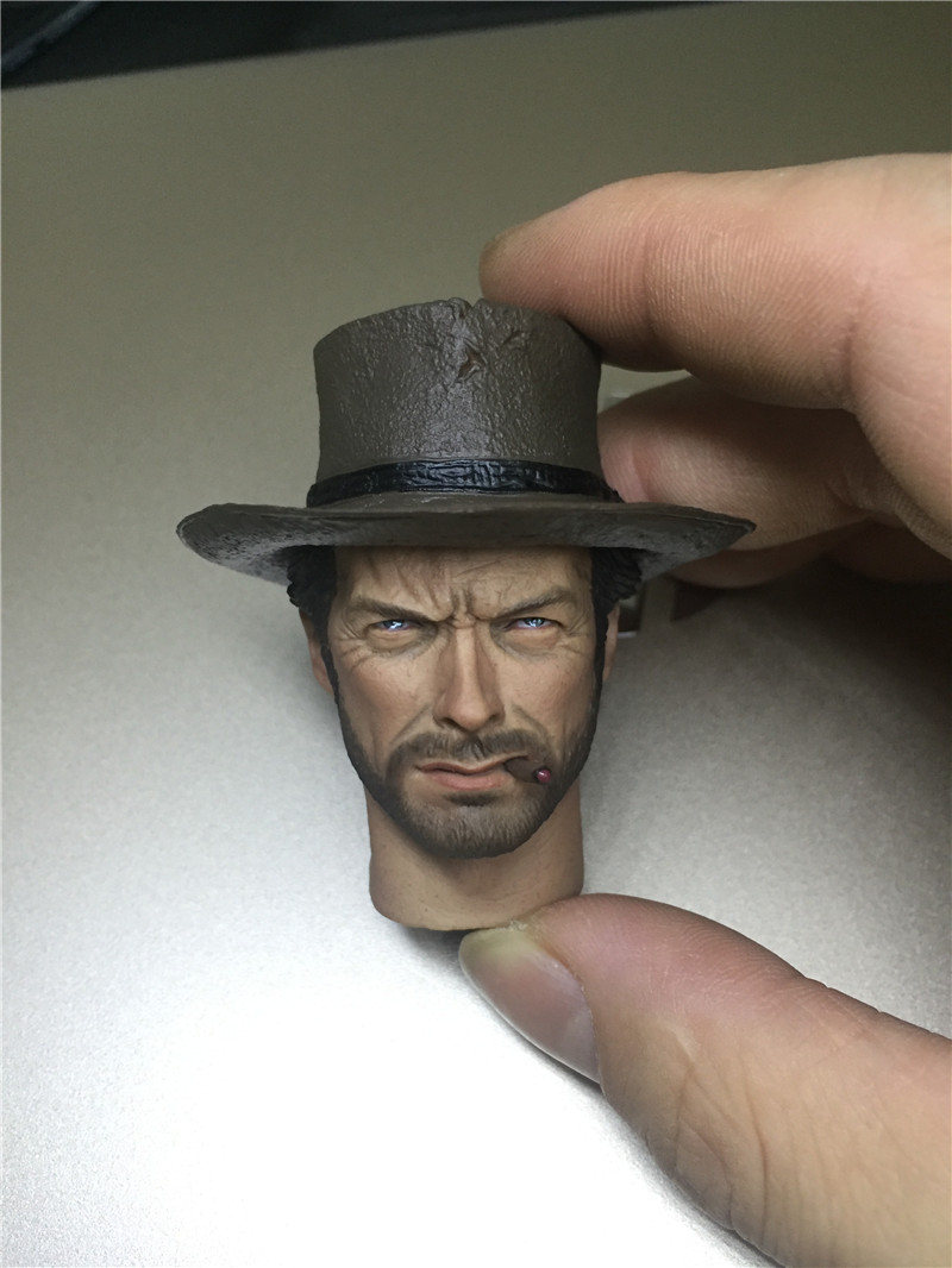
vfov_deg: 61.6
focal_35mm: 29
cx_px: 476
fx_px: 1063
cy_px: 634
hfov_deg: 48.2
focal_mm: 4.15
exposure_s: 1/33
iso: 200
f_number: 2.2
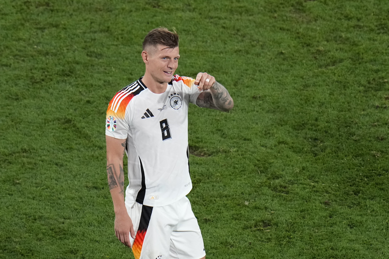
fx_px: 4322
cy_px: 130
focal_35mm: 400
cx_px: 194
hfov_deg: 5.2
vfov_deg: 3.4
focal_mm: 400
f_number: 5
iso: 3200
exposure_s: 1/1000
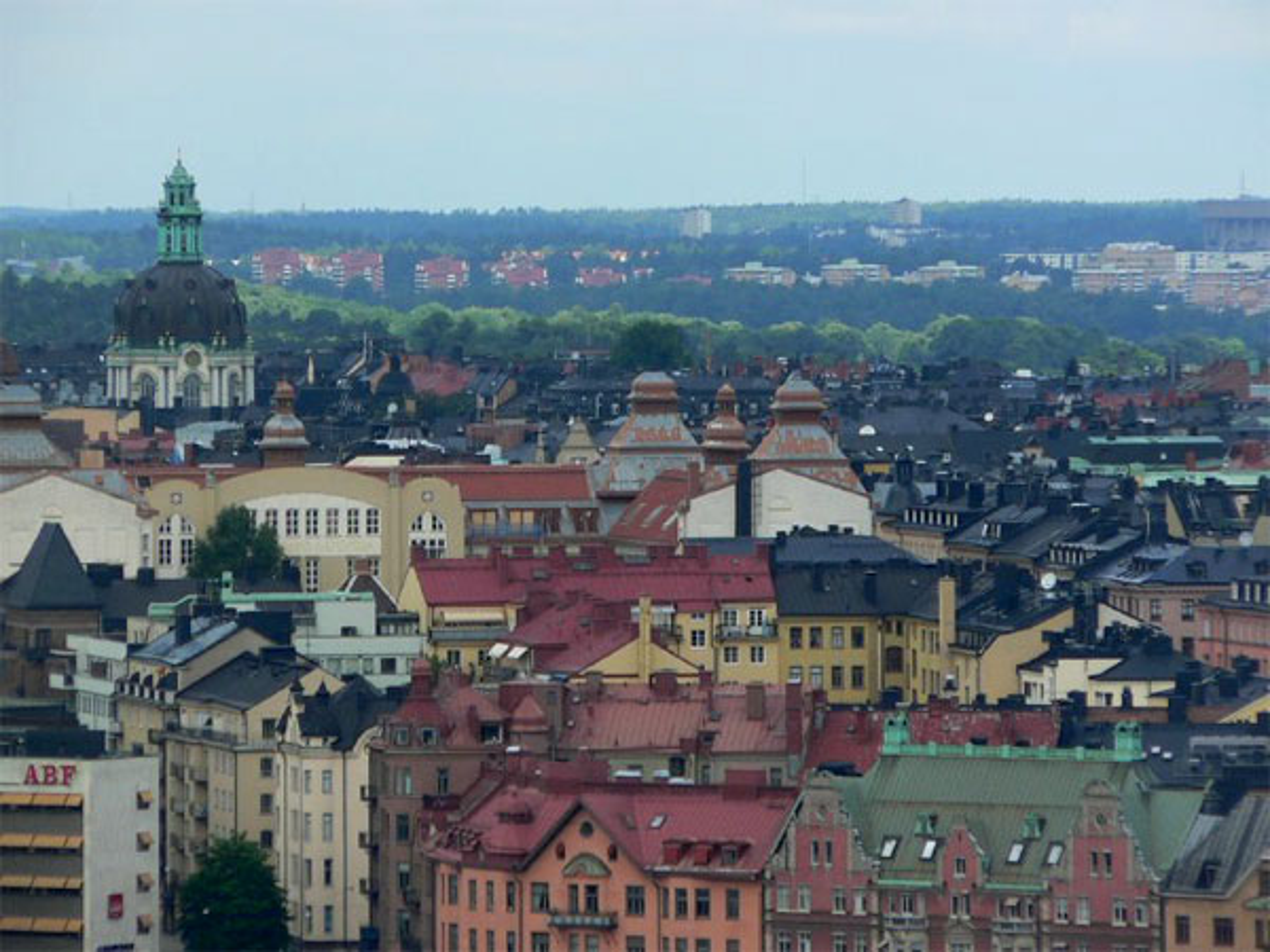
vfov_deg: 4.4
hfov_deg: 5.9
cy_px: 476
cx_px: 635
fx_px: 12364
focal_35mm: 337
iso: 80
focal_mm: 44.3
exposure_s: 1/320
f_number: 4
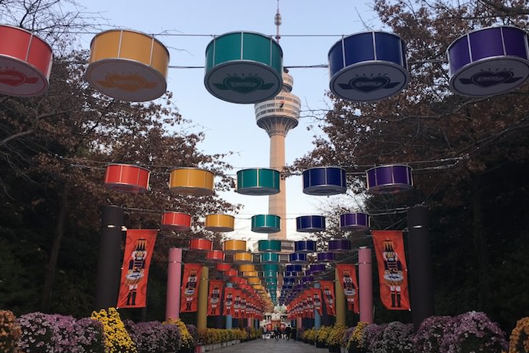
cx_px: 263
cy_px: 178
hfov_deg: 47.4
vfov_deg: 32.6
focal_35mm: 41
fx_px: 603
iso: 32
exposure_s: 1/60
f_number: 2.2
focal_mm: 4.15
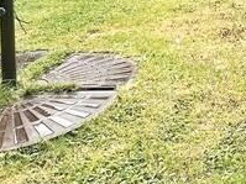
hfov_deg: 23.2
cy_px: -107
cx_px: 371
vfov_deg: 18.8
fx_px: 476
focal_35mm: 67
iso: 32
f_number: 1.8
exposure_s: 1/388
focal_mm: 1.57
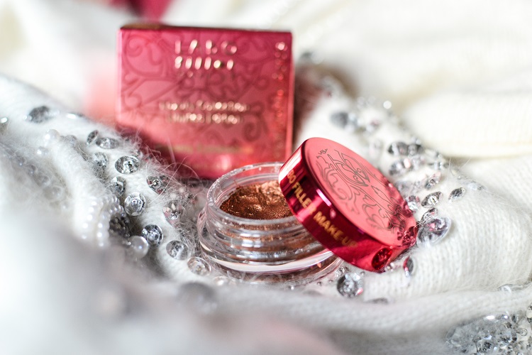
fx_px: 776
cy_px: 178
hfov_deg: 37.9
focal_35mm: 52
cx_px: 266
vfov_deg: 25.8
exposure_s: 1/60
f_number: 3.5
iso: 400
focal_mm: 35
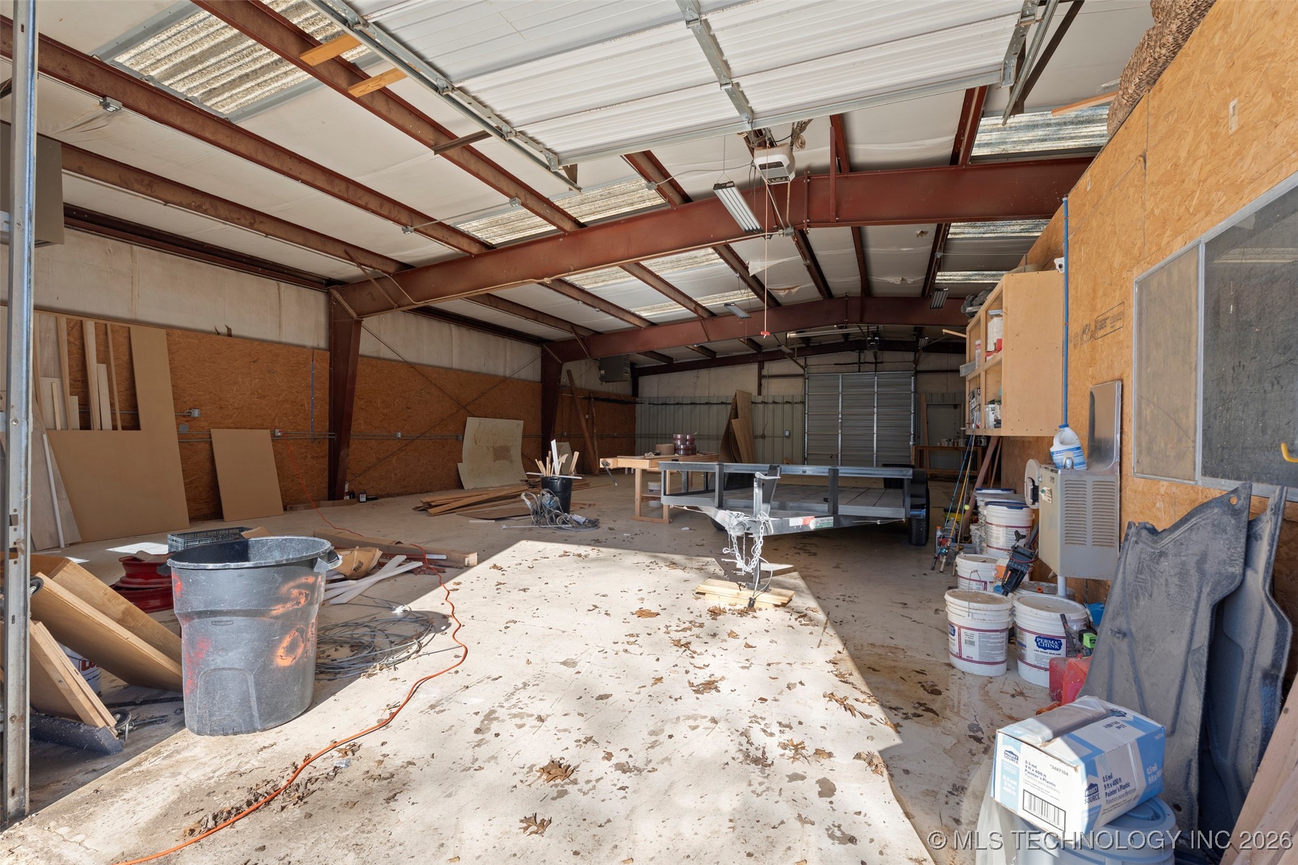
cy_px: 432
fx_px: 577
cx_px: 649
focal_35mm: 16
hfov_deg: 96.7
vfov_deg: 73.7
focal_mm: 16
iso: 160
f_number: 8
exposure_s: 1/15
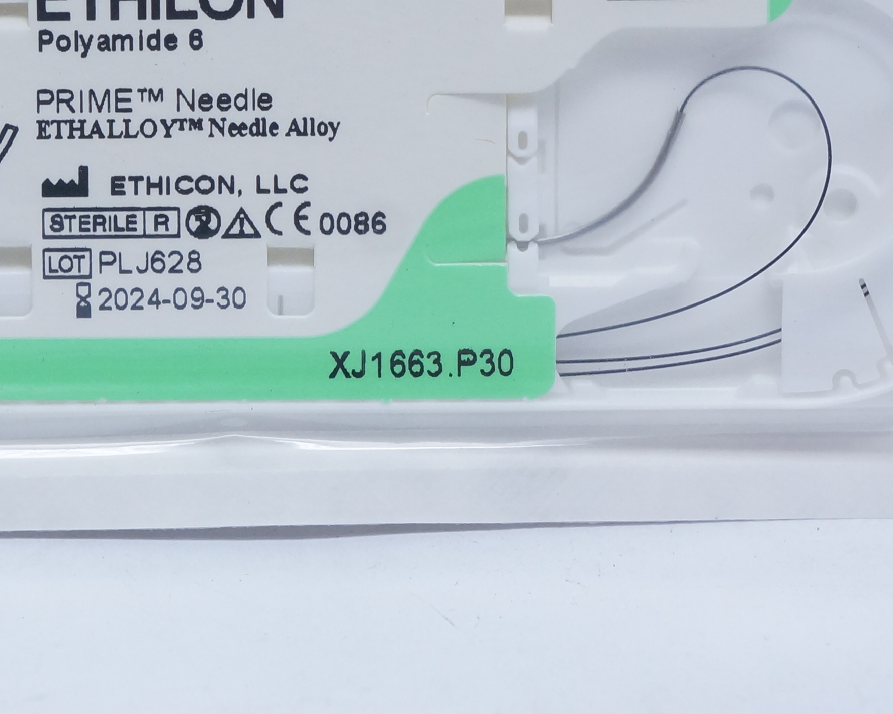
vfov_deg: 11.0
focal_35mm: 140
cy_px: 122
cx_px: 229
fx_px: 3700
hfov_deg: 13.7
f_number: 7.1
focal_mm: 36
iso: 800
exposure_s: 1/60
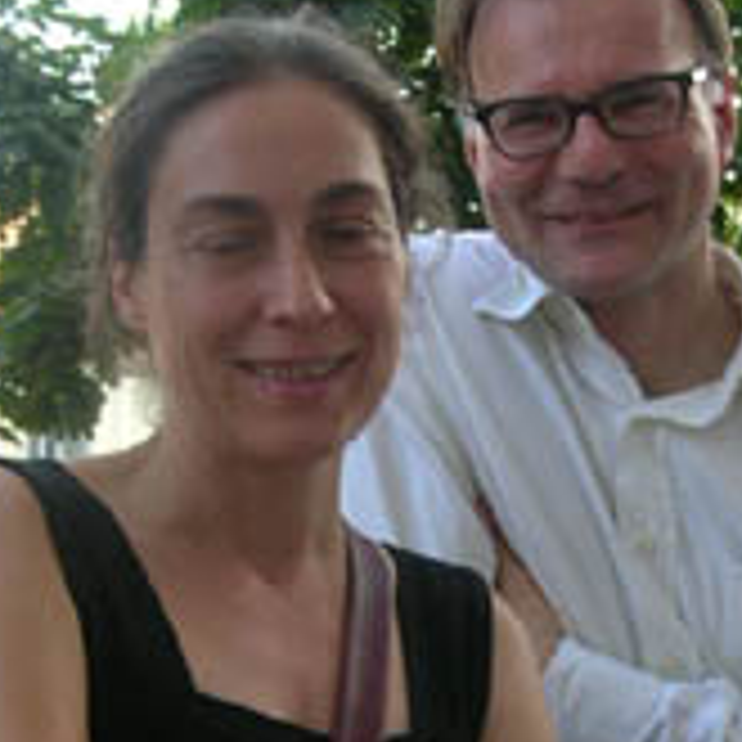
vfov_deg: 19.7
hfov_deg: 19.9
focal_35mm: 87
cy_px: 589
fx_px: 2110
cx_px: 477
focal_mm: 6
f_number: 2.7
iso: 50
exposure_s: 1/73.2
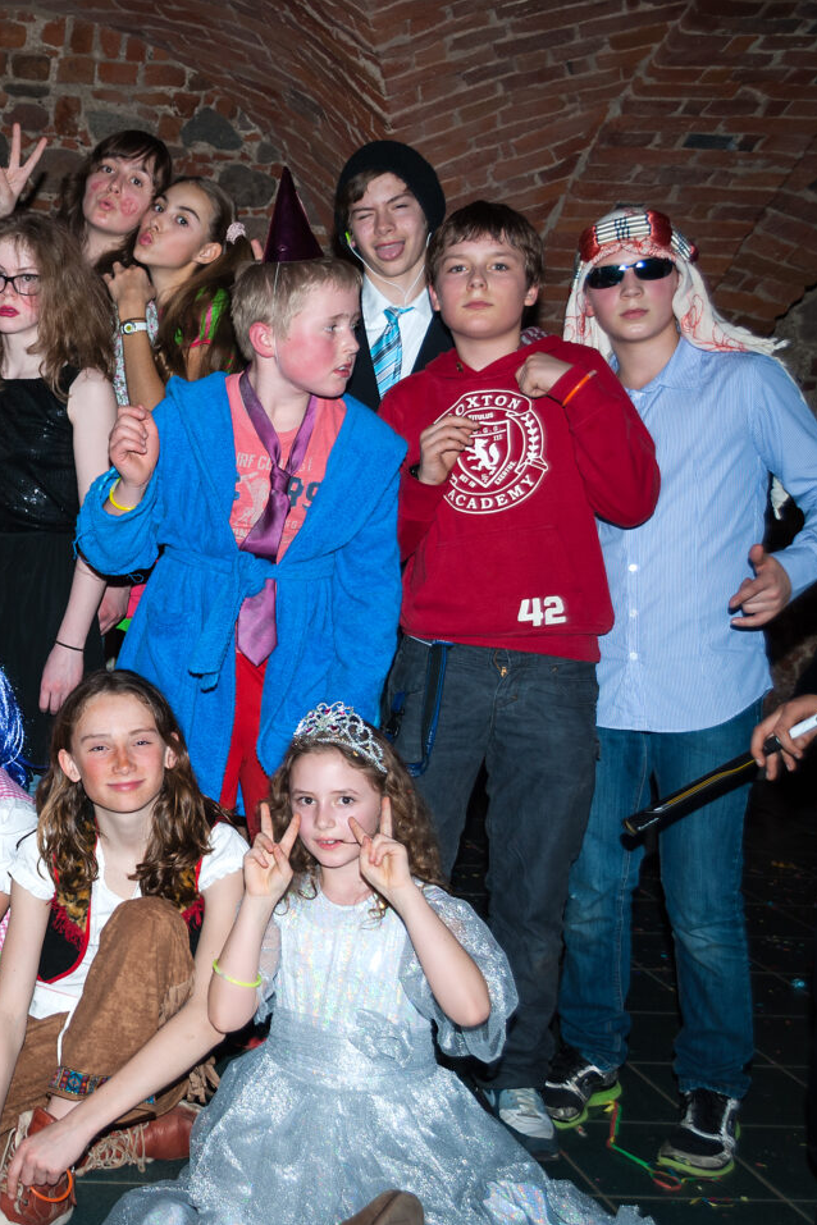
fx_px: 1838
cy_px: 613
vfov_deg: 36.9
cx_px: -29
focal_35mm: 54
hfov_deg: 23.8
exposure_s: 1/60
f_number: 4.2
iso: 100
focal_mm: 24
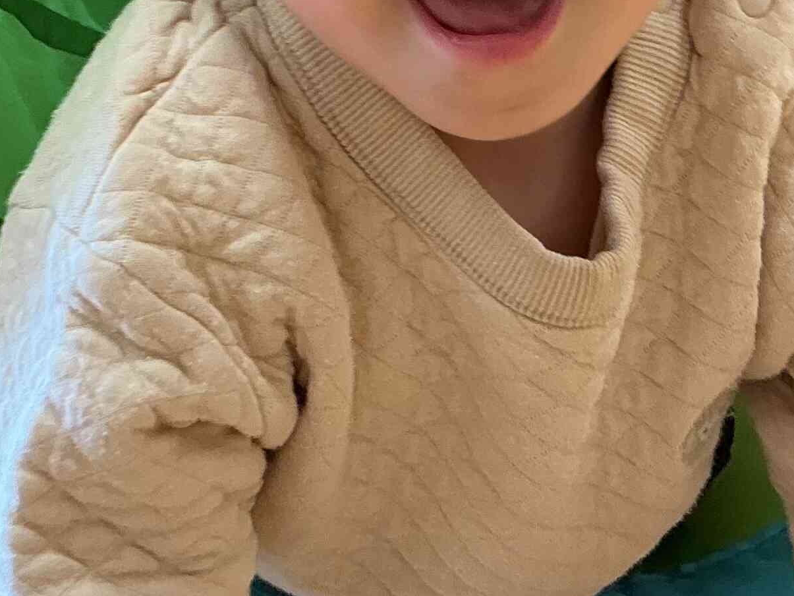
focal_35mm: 97
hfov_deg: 20.2
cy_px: -115
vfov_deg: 14.8
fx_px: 2225
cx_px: 314
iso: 50
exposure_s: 1/120
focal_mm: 3
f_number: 1.8
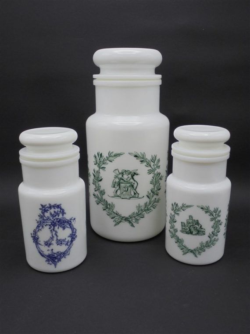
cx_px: 125
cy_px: 167
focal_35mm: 34
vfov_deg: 54.0
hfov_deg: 41.8
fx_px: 327
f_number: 4
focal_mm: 6.1
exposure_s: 1/30
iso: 100
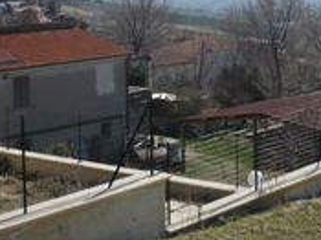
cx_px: 229
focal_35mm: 80
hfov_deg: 24.2
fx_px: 741
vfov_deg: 17.9
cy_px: -11
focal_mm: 5.8
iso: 100
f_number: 8
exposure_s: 1/320
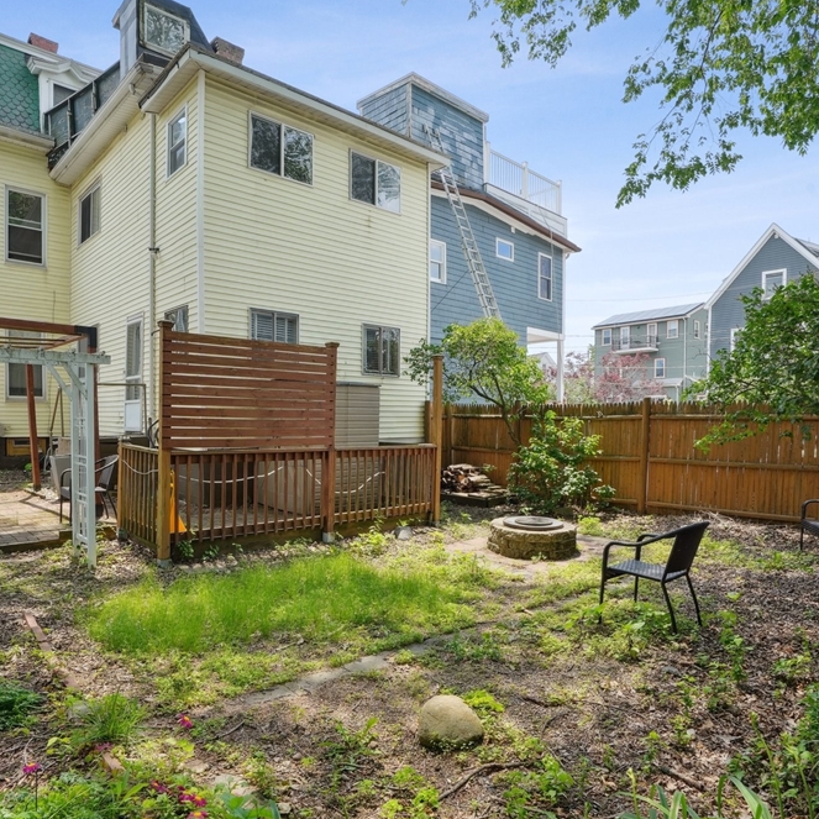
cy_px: 414
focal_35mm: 21
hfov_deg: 72.1
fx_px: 562
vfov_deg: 72.1
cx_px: 406
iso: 400
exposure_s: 1/200
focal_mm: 16
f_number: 11
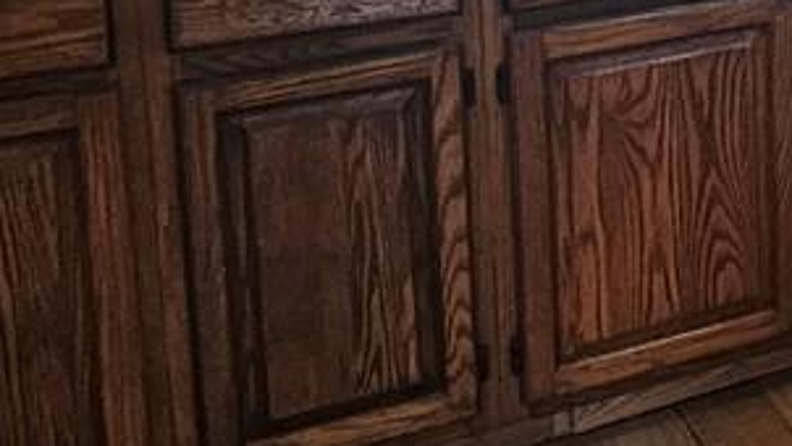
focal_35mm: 75
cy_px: -278
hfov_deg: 21.2
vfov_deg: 14.7
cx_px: 1337
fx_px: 1575
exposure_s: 1/60
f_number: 2.2
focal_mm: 2.2
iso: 200
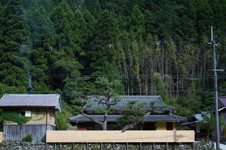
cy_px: 78
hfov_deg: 31.9
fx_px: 395
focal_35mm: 63
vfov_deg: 21.5
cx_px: 101
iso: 320
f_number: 1.8
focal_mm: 55
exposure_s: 1/8000
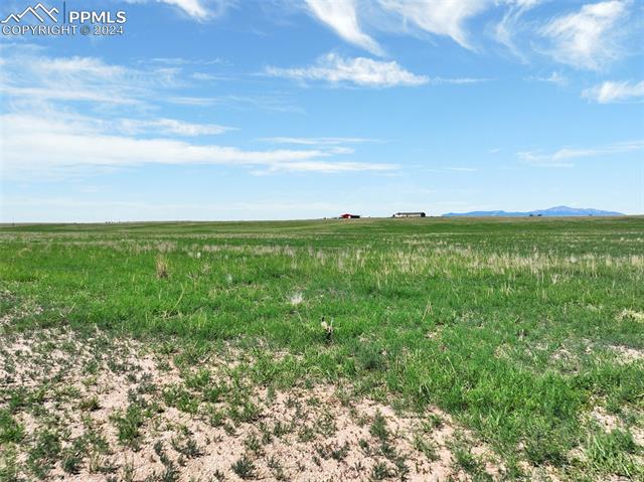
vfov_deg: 56.8
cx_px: 322
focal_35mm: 24
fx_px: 446
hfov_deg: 71.6
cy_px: 241
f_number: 2.8
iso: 100
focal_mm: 12.29
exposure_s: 1/2000
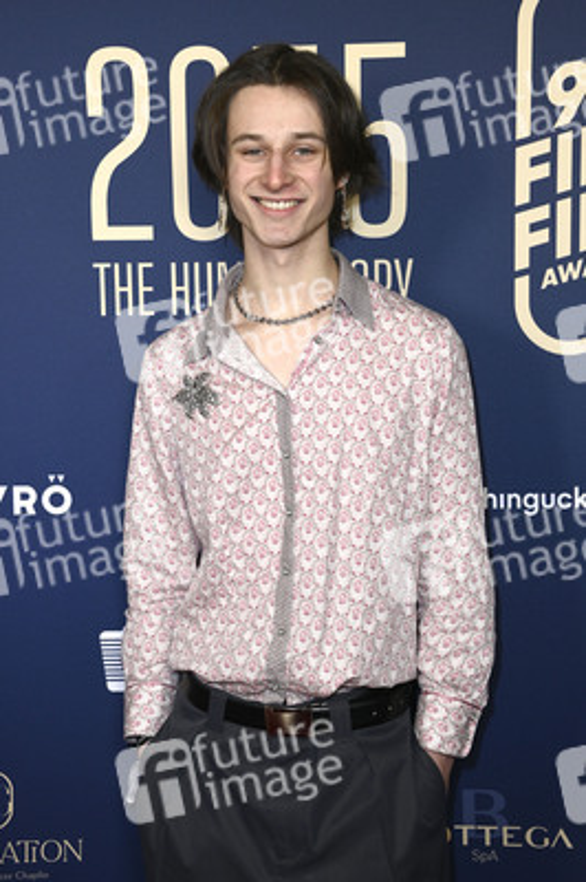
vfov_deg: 34.5
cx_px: 293
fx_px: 1419
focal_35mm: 58
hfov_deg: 23.3
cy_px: 441
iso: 500
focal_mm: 58
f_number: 5.6
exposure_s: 1/250
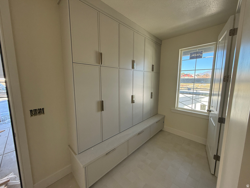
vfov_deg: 85.7
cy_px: 94
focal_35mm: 14
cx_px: 125
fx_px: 101
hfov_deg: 102.1
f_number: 2.2
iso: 100
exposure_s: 1/99
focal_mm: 2.22
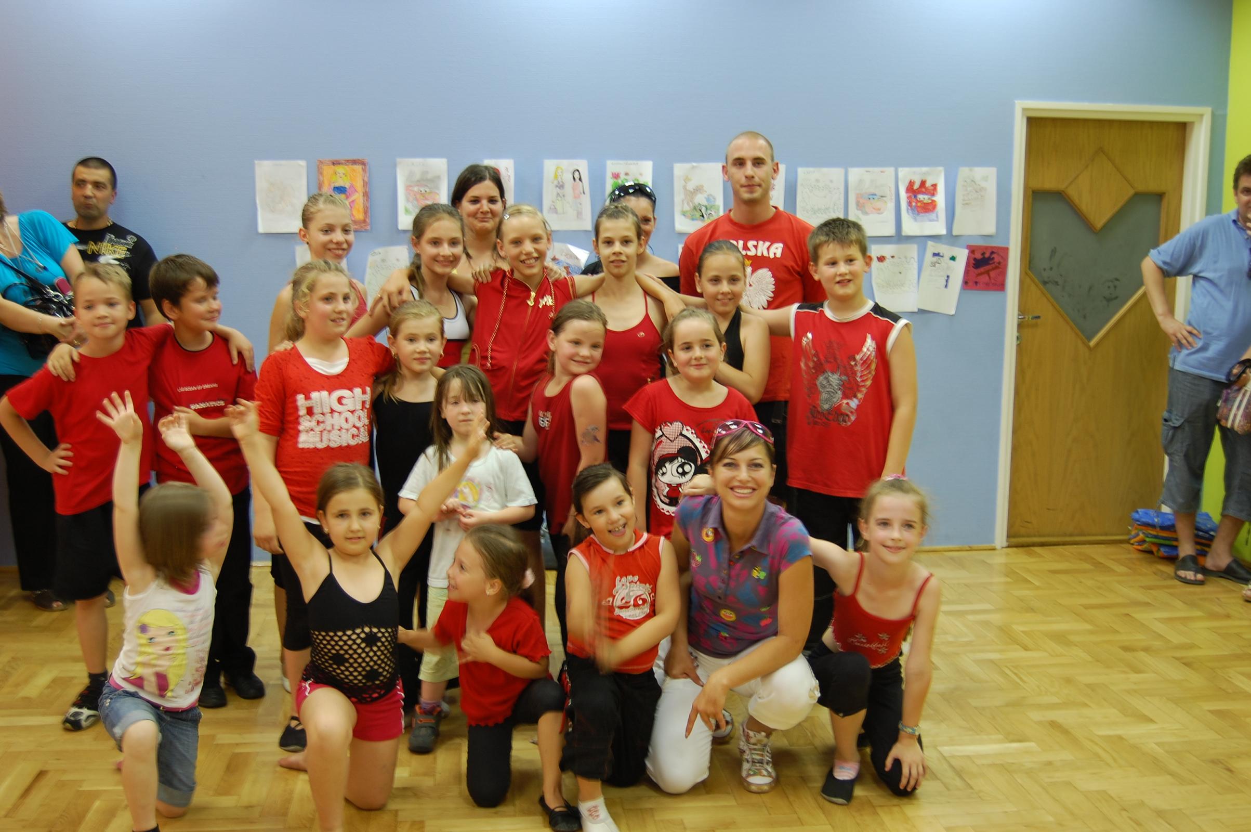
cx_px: 626
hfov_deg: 49.6
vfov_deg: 34.1
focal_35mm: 39
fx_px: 1354
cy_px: 416
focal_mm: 26
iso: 200
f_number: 4
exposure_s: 1/10
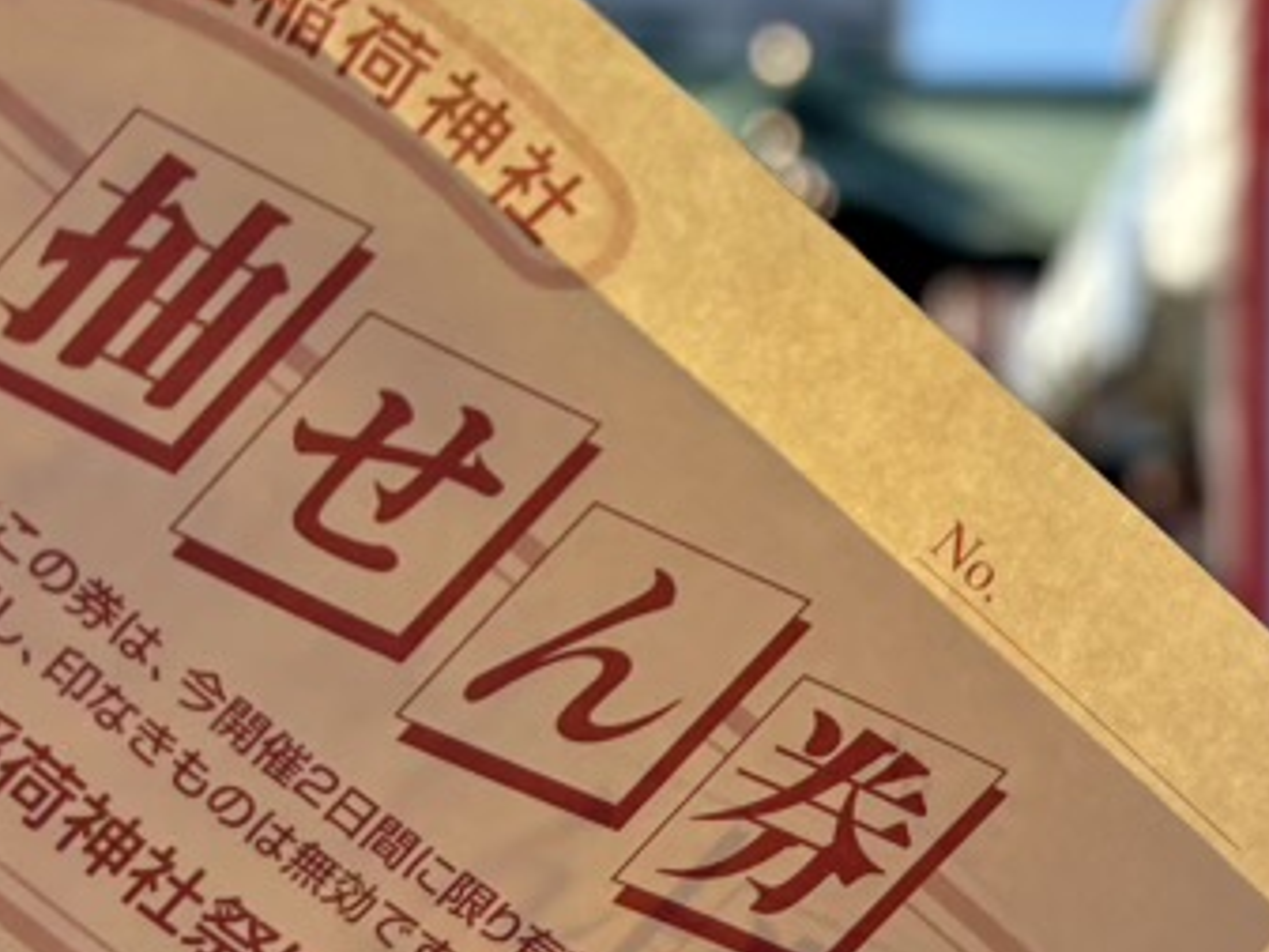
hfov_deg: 34.9
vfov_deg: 26.9
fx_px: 1980
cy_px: 344
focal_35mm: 54
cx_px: 919
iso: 50
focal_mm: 5.96
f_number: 1.6
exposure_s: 1/2398
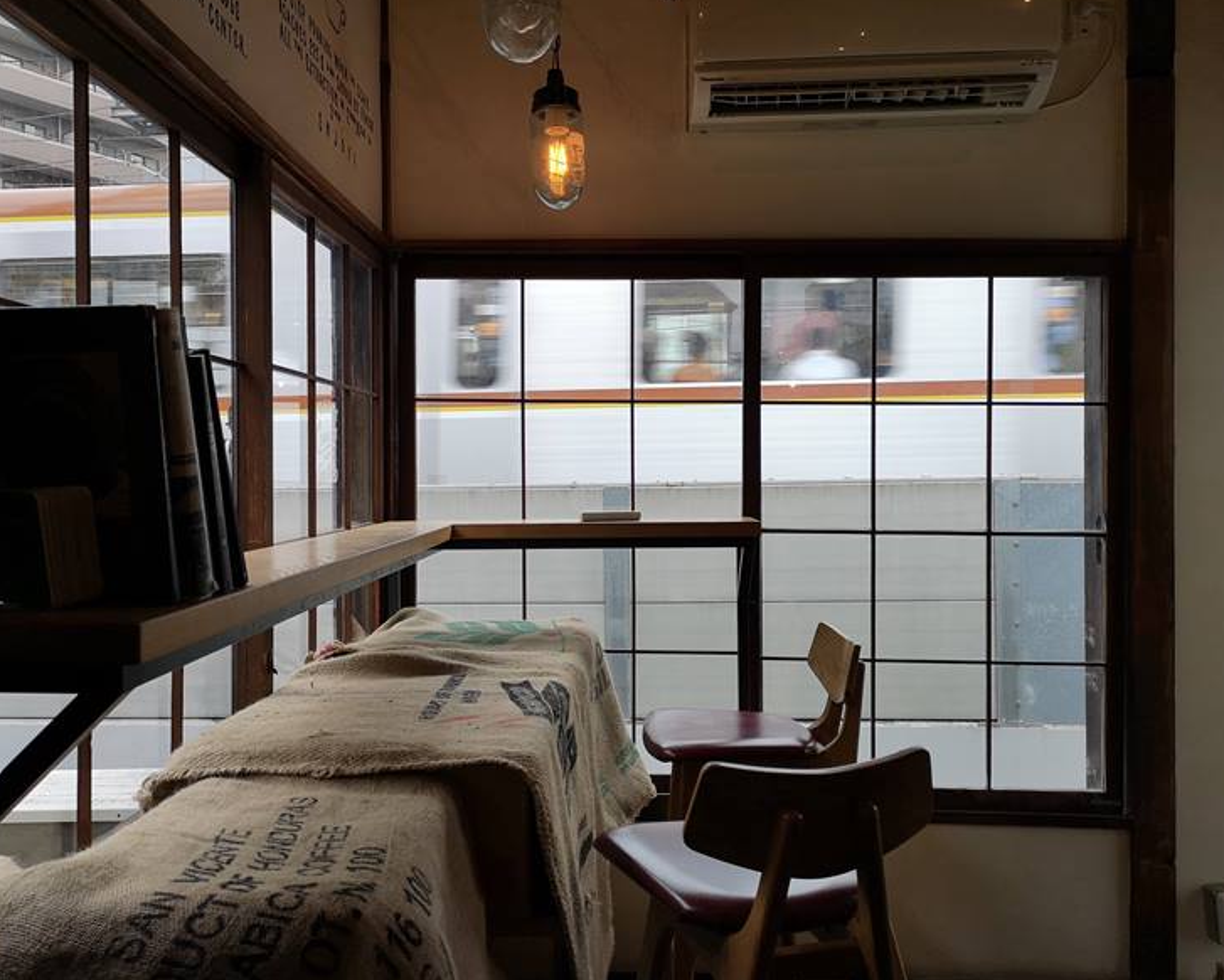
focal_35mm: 29
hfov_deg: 60.4
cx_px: 576
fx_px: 1051
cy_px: 493
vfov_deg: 50.0
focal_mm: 3.95
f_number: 1.8
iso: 50
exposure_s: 1/100
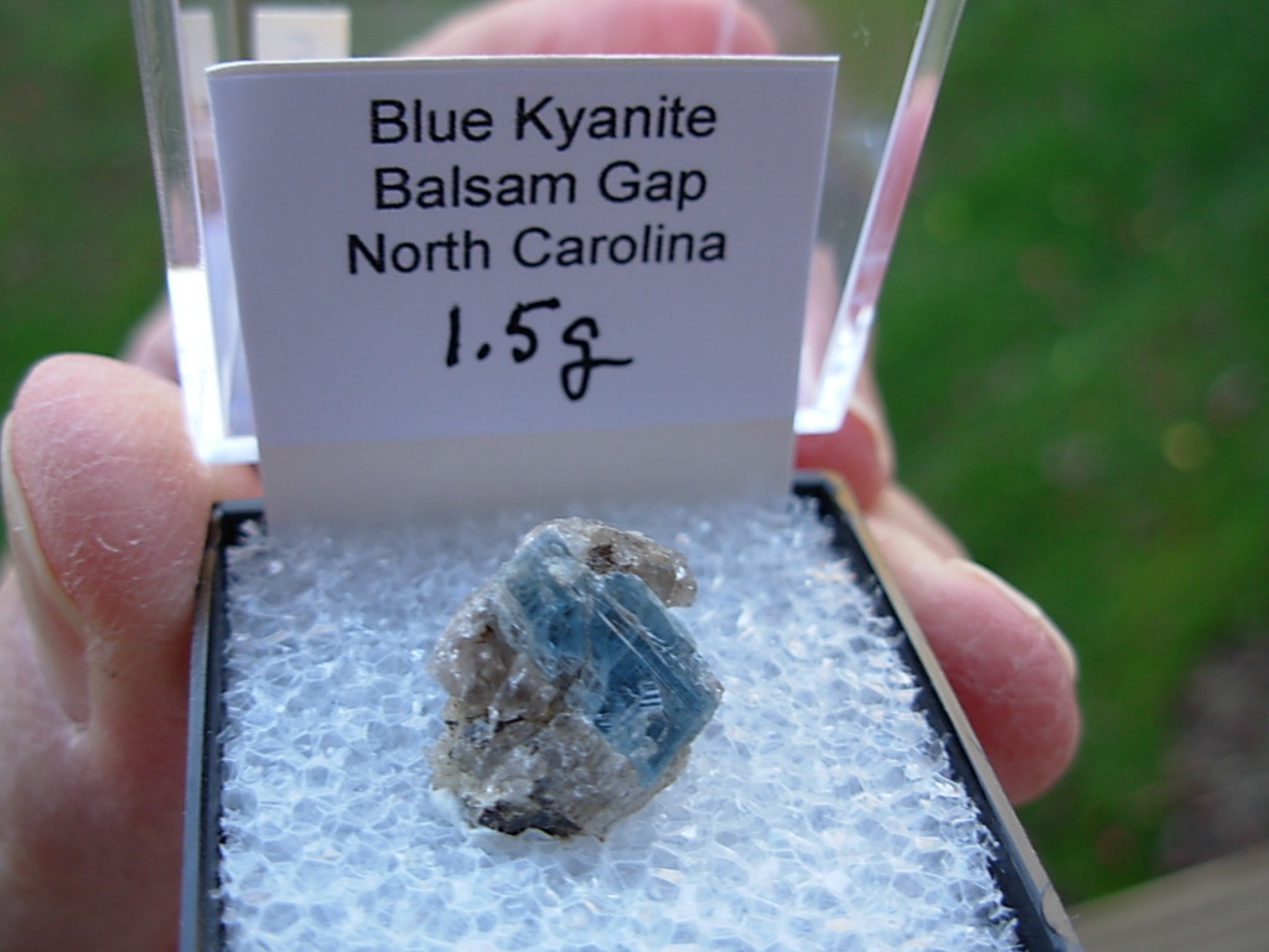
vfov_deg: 37.7
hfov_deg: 49.0
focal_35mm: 38
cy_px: 476
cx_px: 634
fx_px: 1393
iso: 50
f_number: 2.9
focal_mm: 6.3
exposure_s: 1/45.3
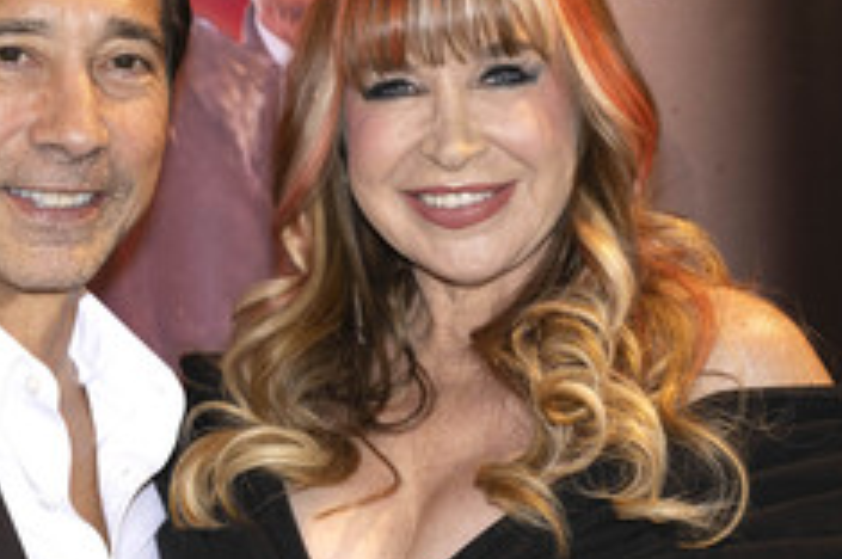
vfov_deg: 10.9
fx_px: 2920
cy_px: 344
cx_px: 199
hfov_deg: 16.3
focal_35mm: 125
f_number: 5
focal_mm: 65
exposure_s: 1/200
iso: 800
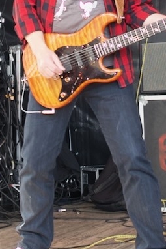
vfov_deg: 17.5
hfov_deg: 12.0
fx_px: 788
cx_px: 86
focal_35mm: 114
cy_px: -3
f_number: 2.8
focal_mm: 12.33
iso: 500
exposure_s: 1/250
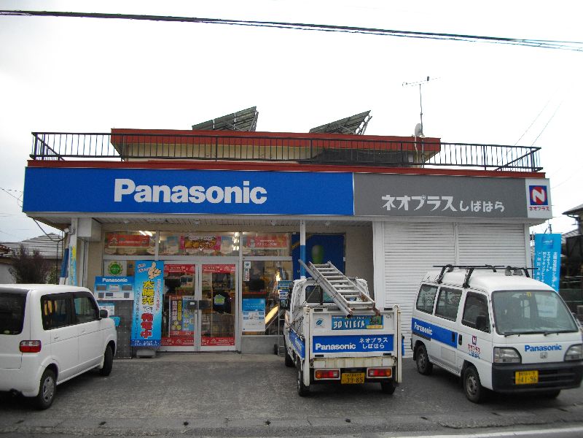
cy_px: 219
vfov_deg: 45.4
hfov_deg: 58.4
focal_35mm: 31
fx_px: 522
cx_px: 292
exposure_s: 1/200
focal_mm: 5.7
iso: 100
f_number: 2.9
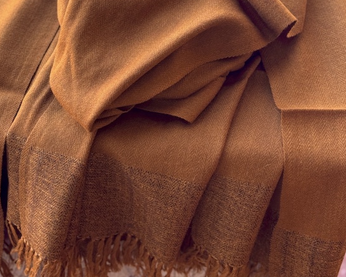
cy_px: 80
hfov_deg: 22.2
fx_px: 880
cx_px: 130
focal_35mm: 86
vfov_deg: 17.8
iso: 100
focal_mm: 6.76
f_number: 1.78
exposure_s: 1/97
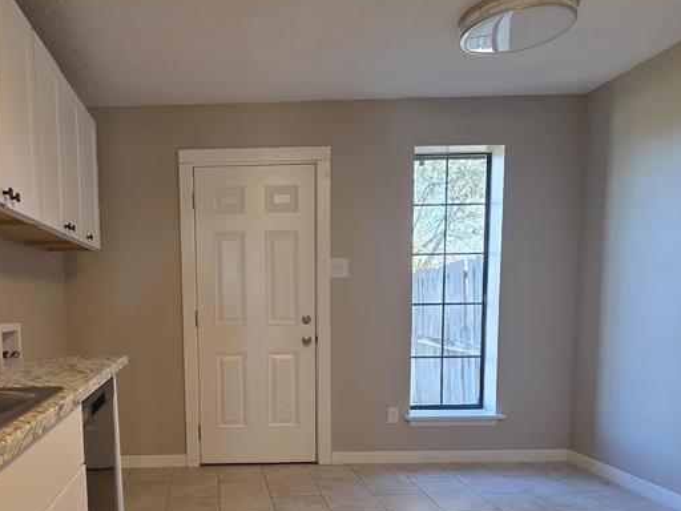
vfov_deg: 51.3
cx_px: 205
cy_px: 369
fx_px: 511
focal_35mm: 26
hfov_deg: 64.8
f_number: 1.9
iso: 160
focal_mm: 2.2
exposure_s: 1/120
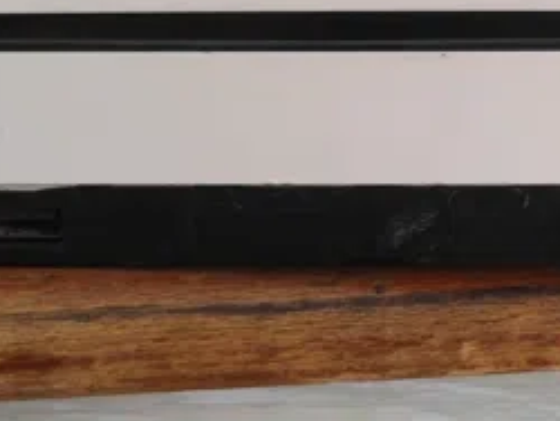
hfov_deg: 19.2
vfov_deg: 15.9
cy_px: 47
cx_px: 788
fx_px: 1490
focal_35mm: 92
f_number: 1.89
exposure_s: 1/120
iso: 723
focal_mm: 5.89
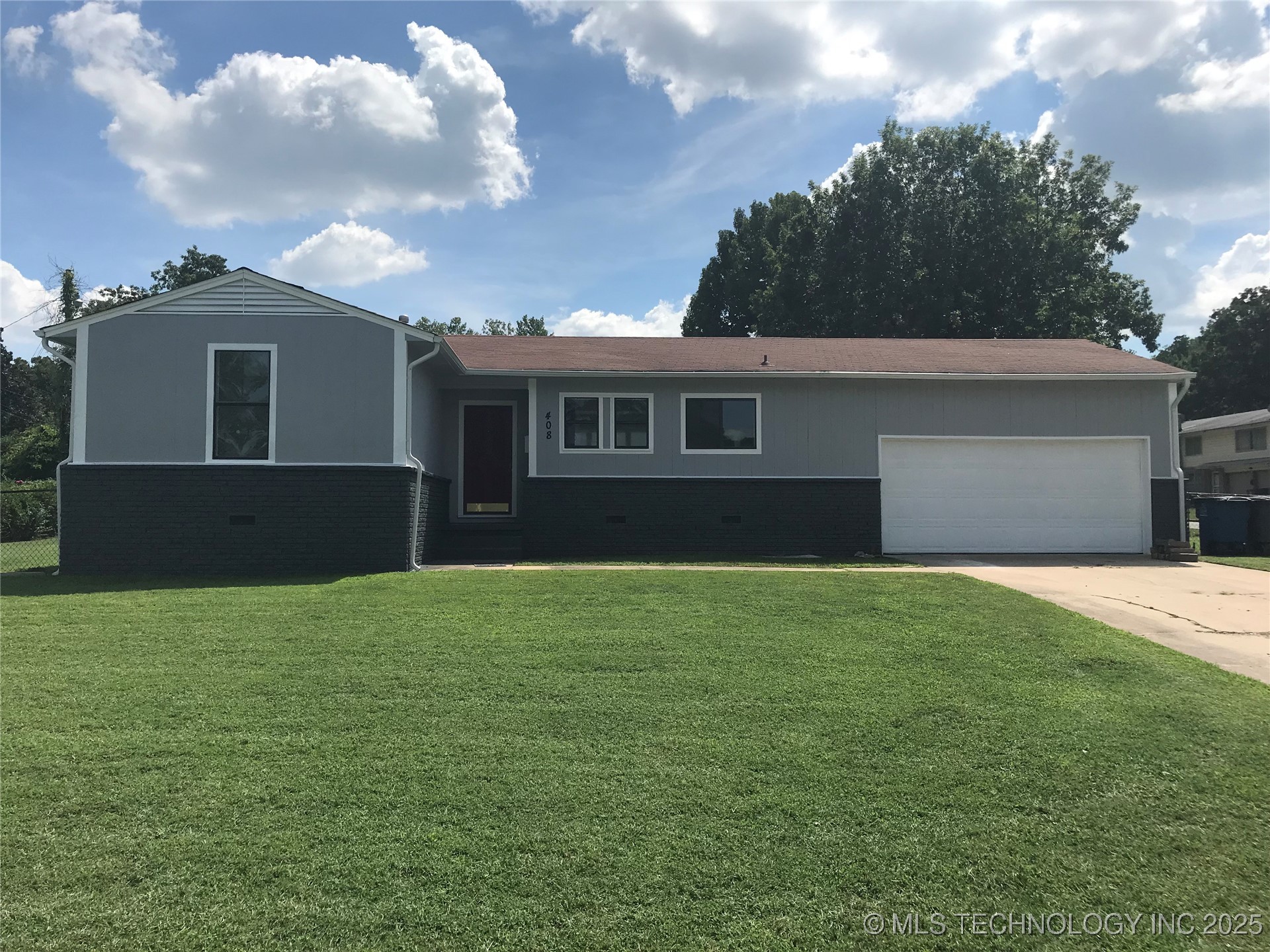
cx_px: 635
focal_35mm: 28
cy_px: 476
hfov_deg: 63.4
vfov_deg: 49.7
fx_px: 1027
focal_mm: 3.99
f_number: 1.8
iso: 20
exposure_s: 1/4566
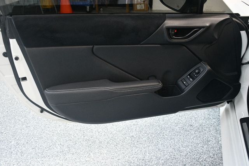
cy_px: 83
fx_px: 235
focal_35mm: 34
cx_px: 124
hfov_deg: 55.8
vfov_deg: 38.8
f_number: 3.8
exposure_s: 1/80
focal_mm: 23
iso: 3200
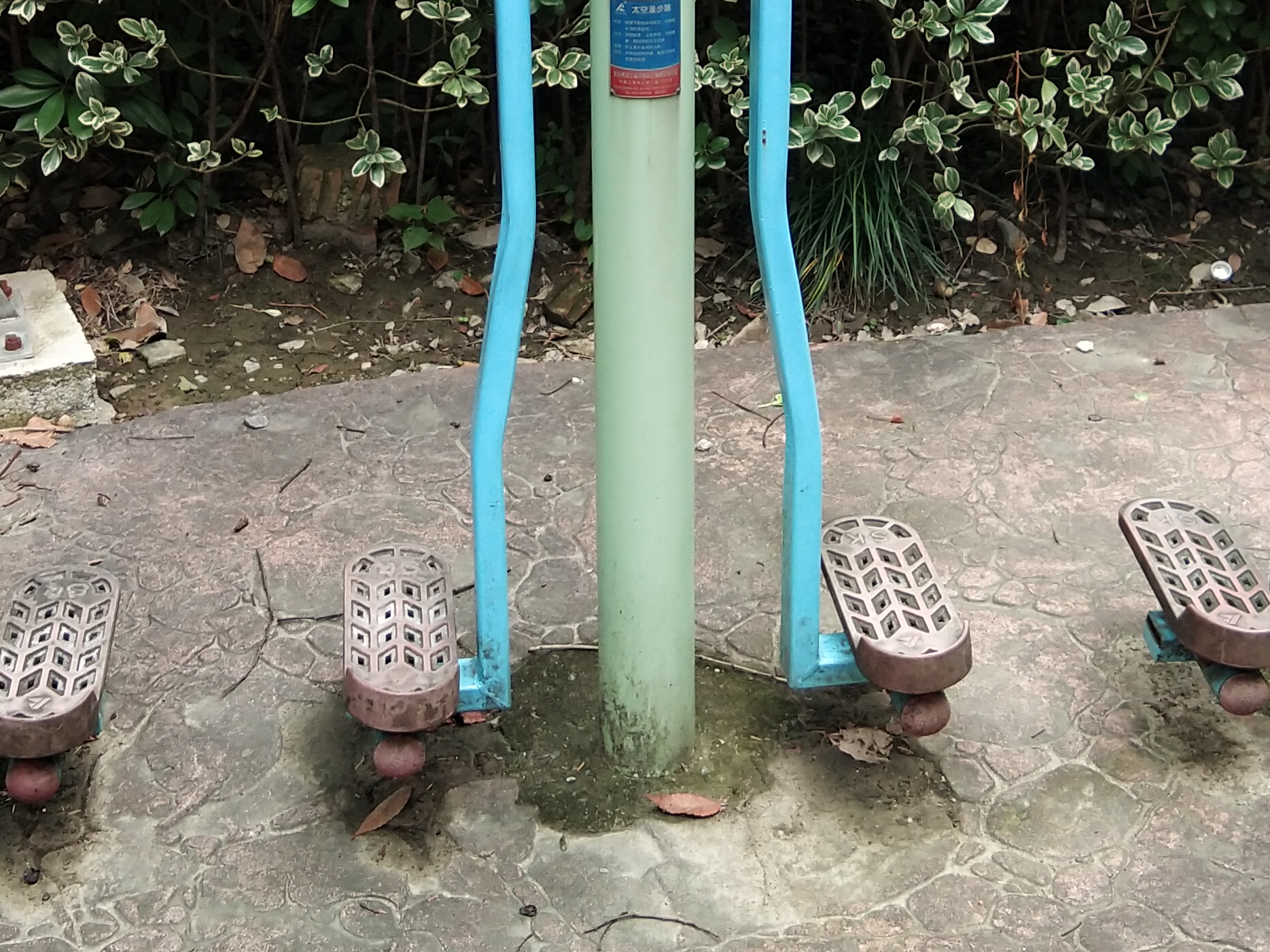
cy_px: 20
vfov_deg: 20.7
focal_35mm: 69
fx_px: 2532
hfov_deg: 28.2
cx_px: 626
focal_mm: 3.69
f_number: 2.2
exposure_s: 1/111
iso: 50
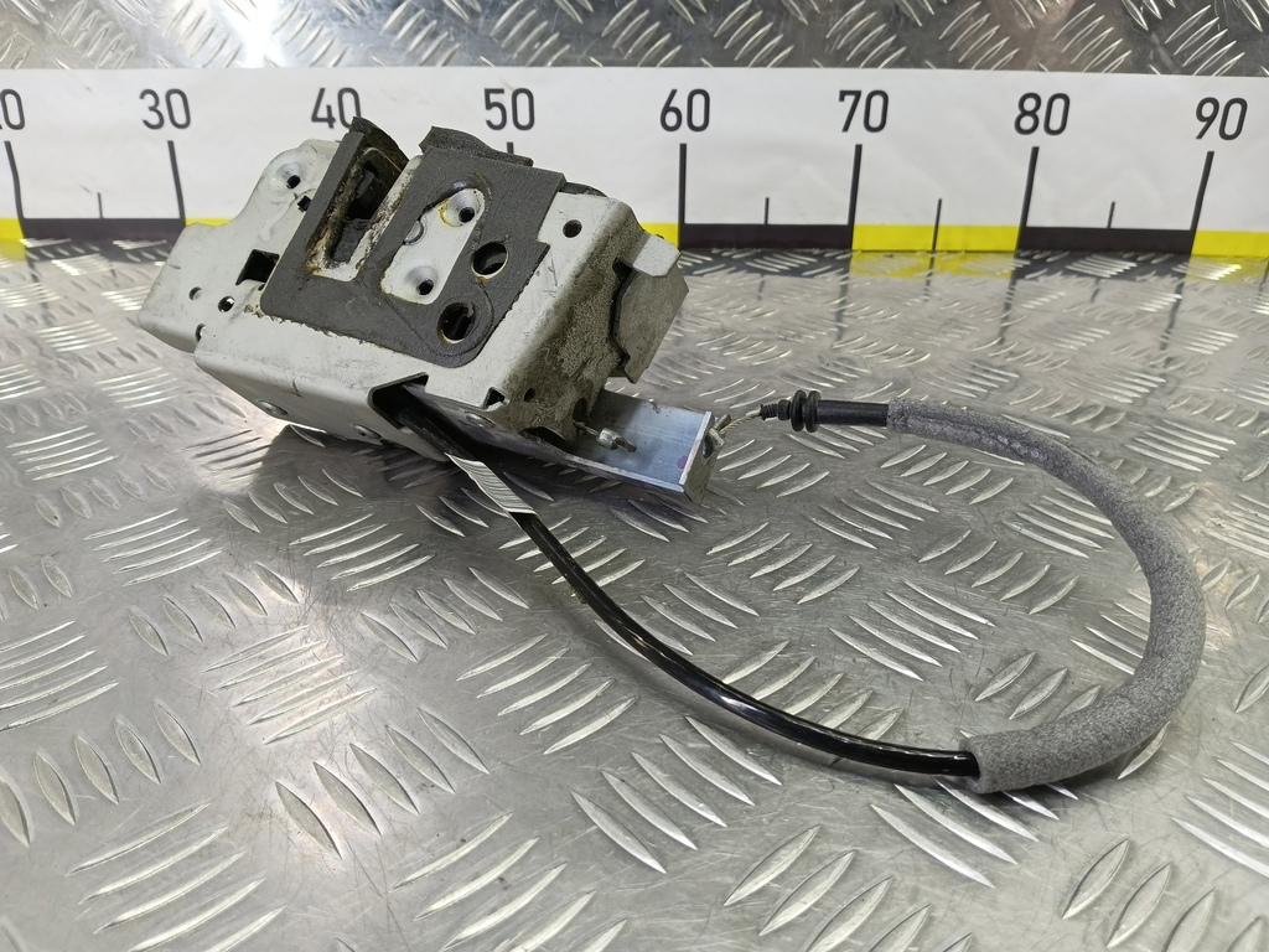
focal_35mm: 23
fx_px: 843
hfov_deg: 73.9
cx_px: 634
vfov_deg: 58.9
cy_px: 476
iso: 140
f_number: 1.6
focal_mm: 4.11
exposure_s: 1/50
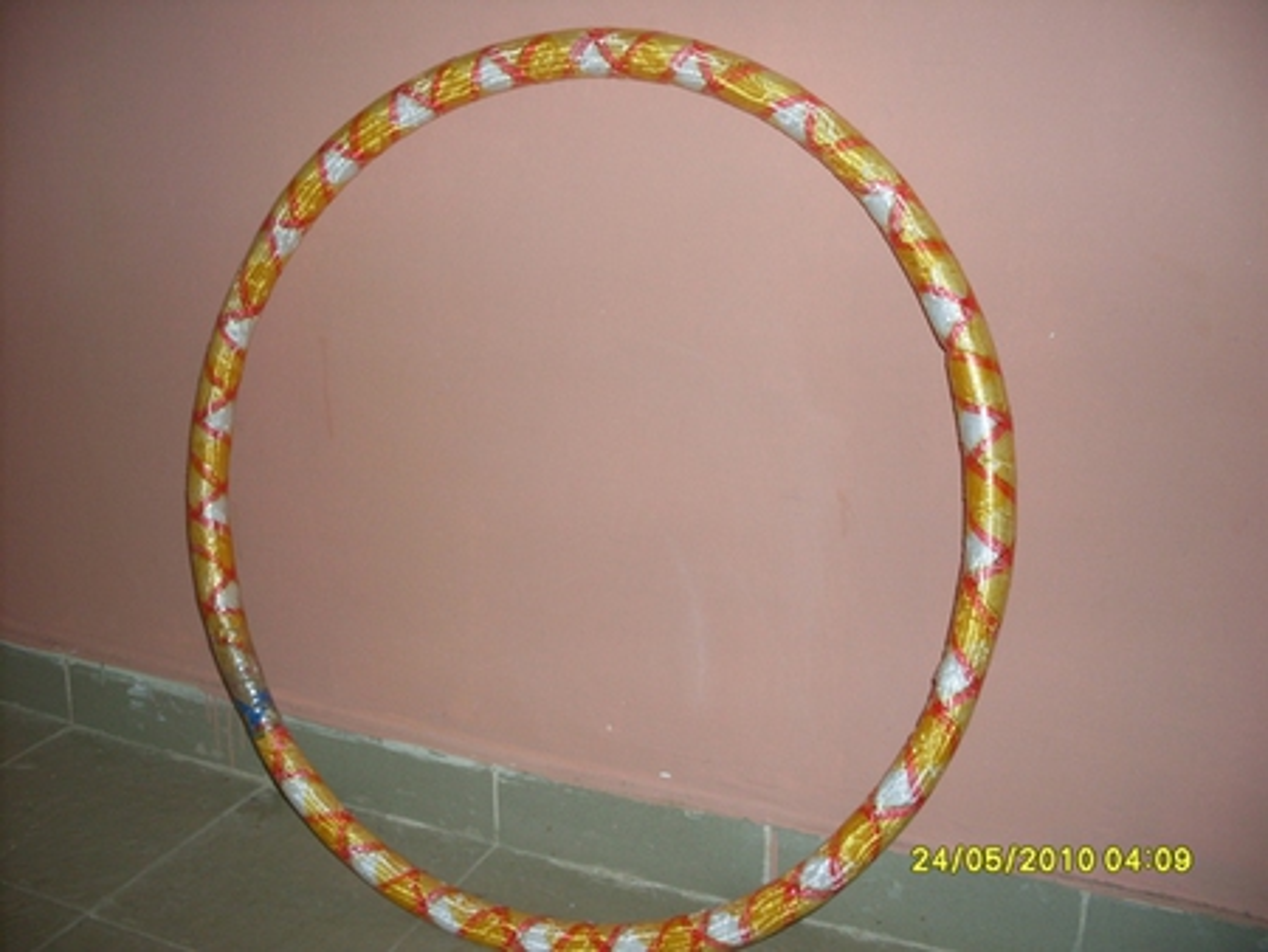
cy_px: 476
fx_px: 1393
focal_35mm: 38
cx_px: 634
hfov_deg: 49.0
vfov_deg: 37.8
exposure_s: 1/45
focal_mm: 6.3
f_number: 2.8
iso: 100
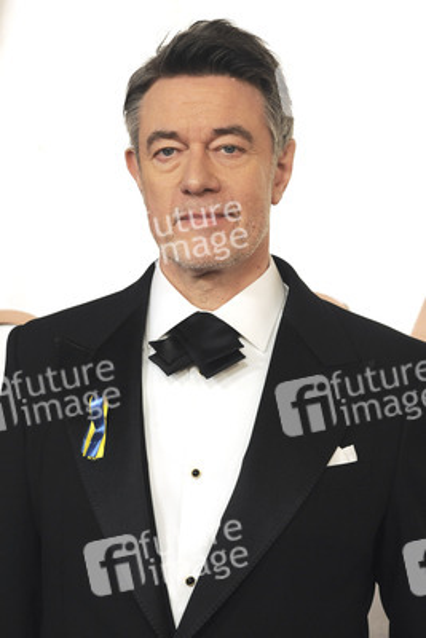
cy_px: 319
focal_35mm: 145
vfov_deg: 14.1
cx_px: 213
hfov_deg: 9.5
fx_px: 2571
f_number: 6.3
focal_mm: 145
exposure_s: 1/250
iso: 2000
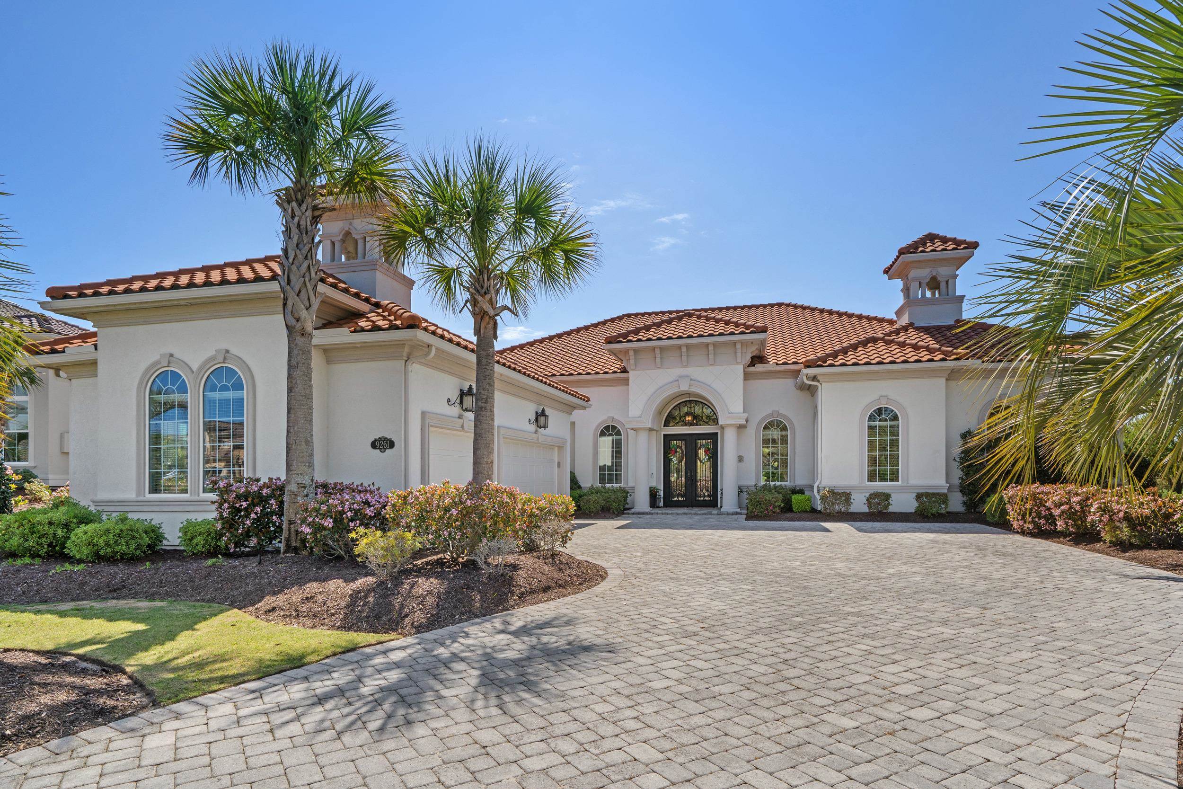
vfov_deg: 64.6
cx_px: 592
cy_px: 394
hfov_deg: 86.9
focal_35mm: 19
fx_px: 624
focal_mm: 19
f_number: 9
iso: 200
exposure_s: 1/100
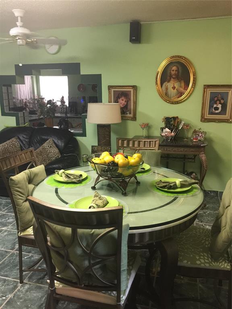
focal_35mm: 29
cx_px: 116
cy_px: 154
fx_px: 259
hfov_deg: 48.2
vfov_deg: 61.7
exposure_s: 1/10
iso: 125
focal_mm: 4.15
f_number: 2.2
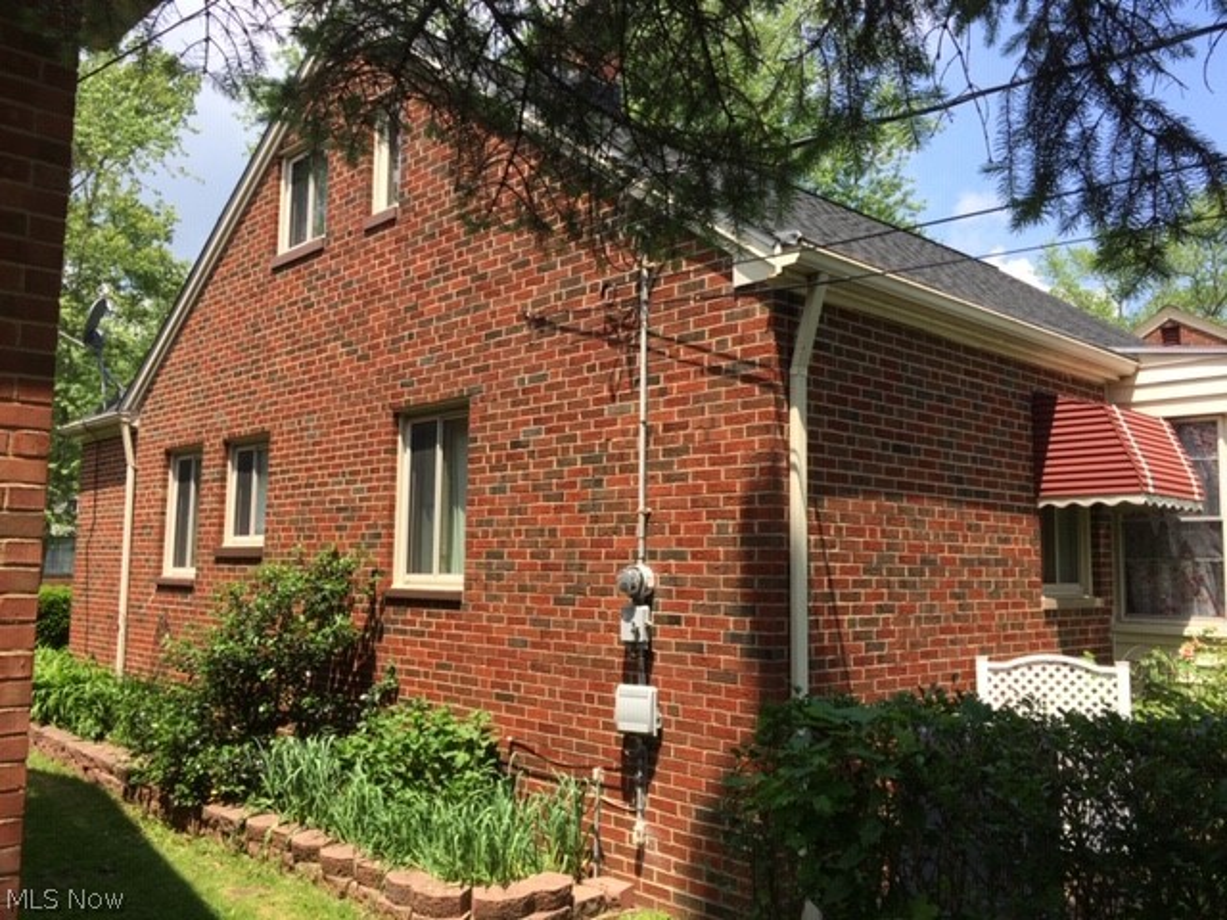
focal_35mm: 29
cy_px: 460
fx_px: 1028
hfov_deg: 61.7
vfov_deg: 48.2
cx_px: 614
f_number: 2.2
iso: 32
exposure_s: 1/1172
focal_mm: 4.15
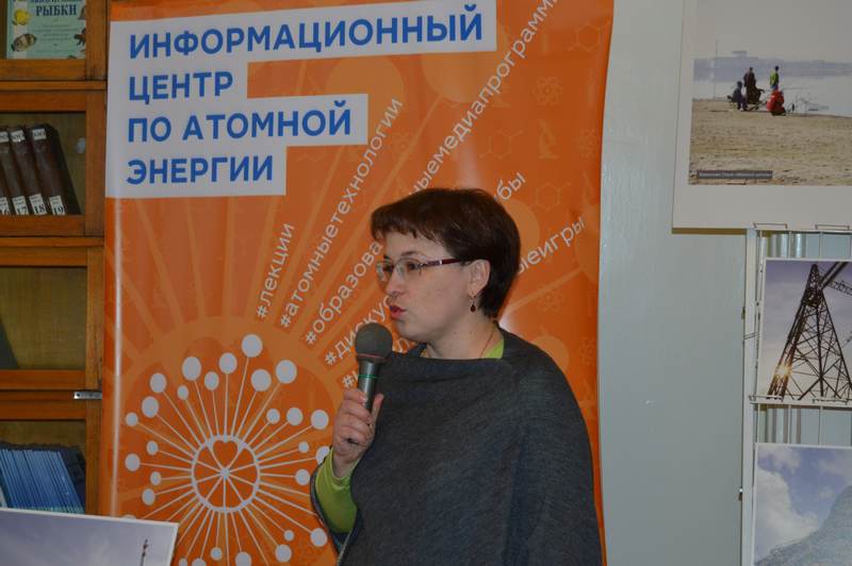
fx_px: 1773
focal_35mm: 75
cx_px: 426
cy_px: 283
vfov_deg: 18.2
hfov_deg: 27.0
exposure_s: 1/60
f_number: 5.6
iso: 1000
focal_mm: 50
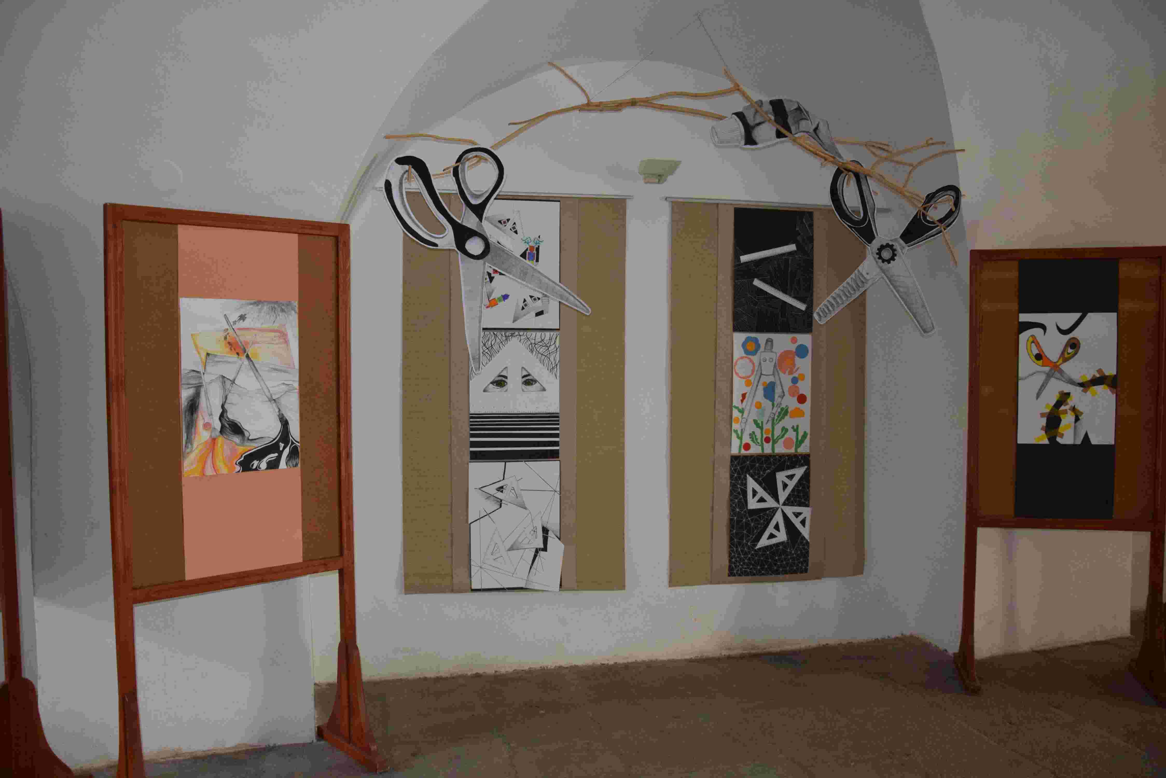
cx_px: 583
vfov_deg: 48.0
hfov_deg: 67.4
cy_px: 389
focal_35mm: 27
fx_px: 875
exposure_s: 1/100
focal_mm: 18
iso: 1600
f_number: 3.5
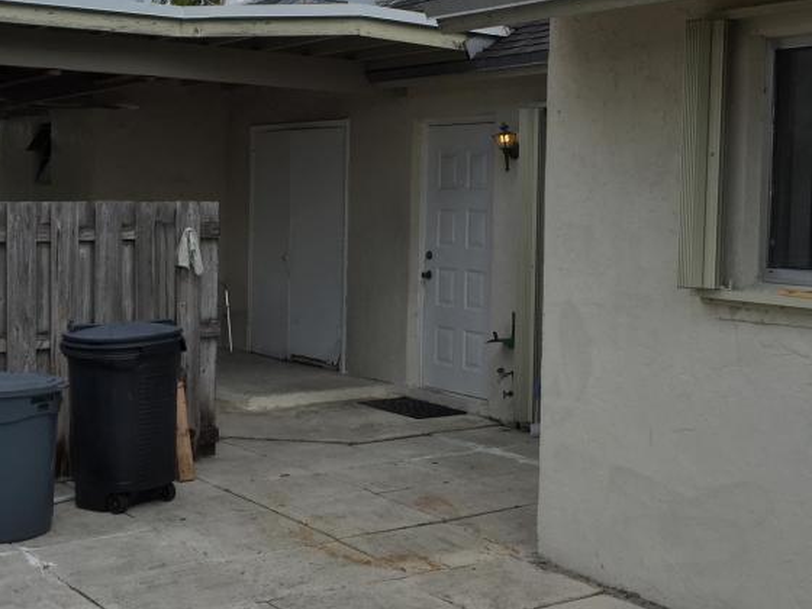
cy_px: 261
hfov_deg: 36.2
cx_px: 429
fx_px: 1243
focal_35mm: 53
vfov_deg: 27.5
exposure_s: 1/2326
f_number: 2.2
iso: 32
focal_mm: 4.15
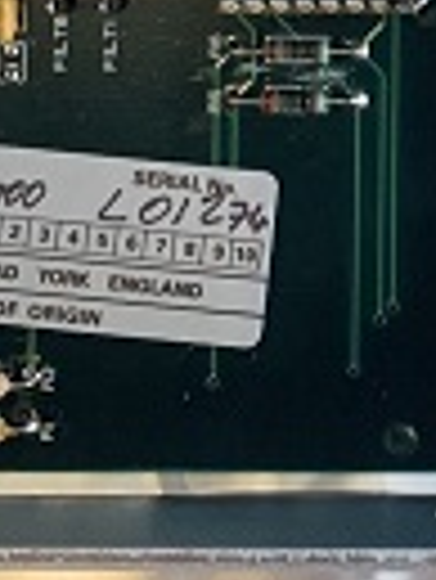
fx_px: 2733
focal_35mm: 163
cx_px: 636
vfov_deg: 11.6
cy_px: -286
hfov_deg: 8.9
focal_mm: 4.25
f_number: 1.8
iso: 160
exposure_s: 1/60
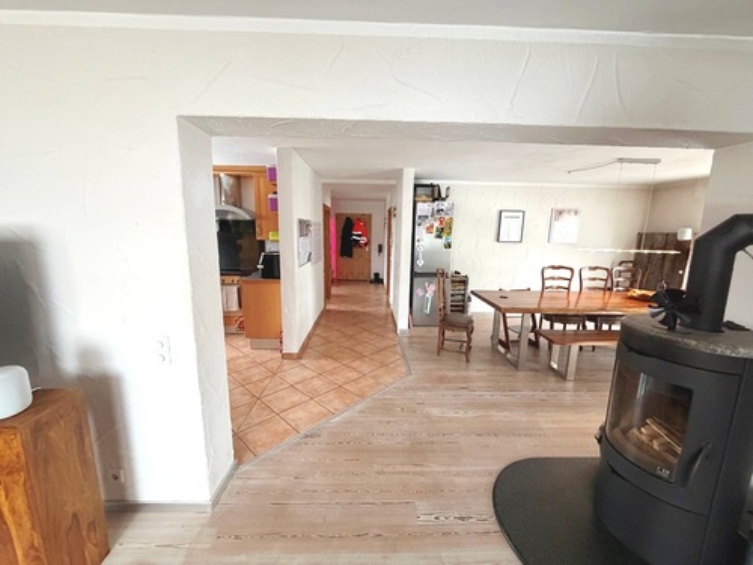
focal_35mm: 14
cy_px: 282
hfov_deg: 102.1
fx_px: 305
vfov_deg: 85.7
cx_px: 376
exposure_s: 1/60
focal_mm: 2.22
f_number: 2.2
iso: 500
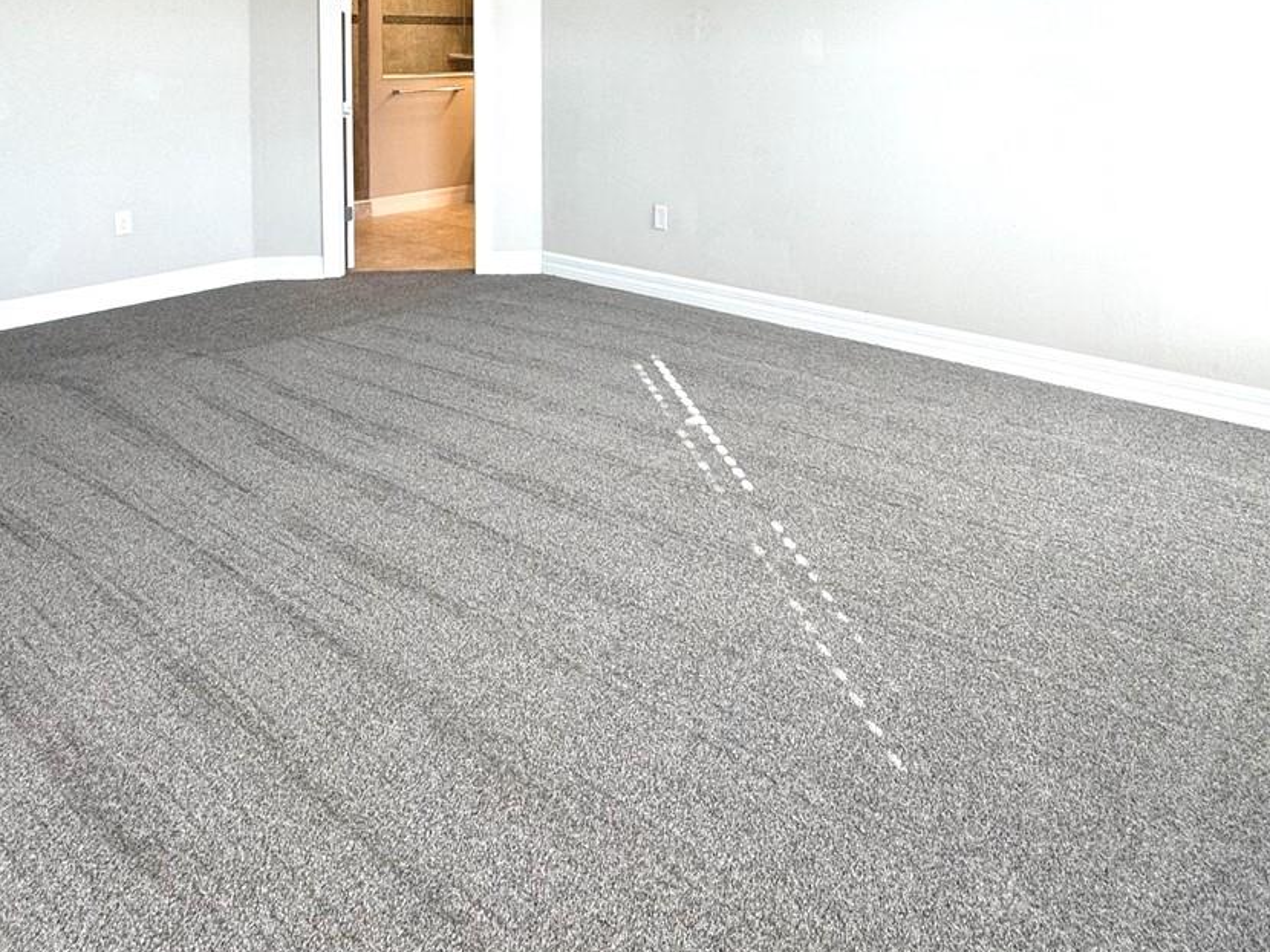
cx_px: 698
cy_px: 78
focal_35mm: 27
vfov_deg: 45.9
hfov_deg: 65.2
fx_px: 990
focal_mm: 2.22
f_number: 2.2
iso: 80
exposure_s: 1/99
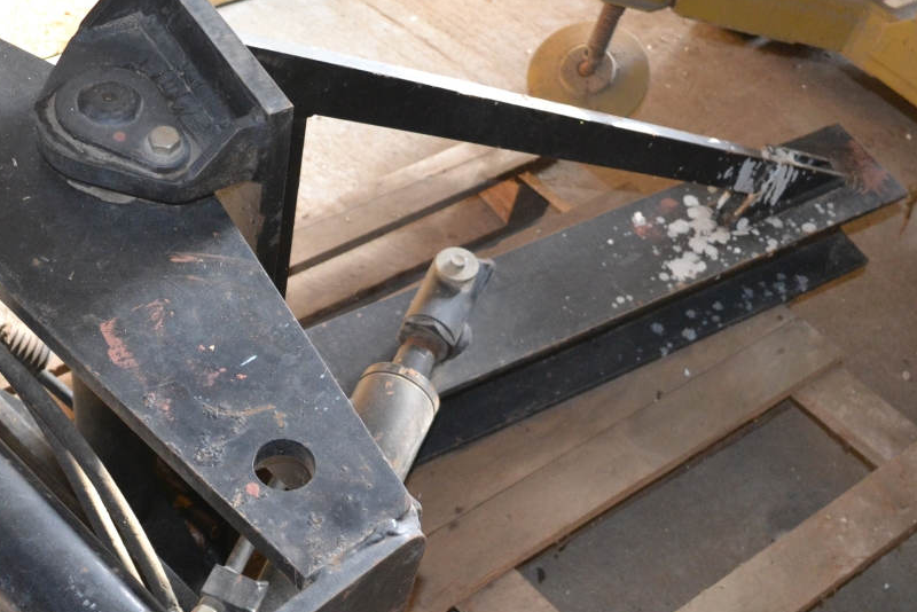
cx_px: 331
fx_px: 1376
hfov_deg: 36.6
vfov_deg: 24.8
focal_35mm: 54
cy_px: 452
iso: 1000
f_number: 3.5
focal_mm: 18
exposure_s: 1/60
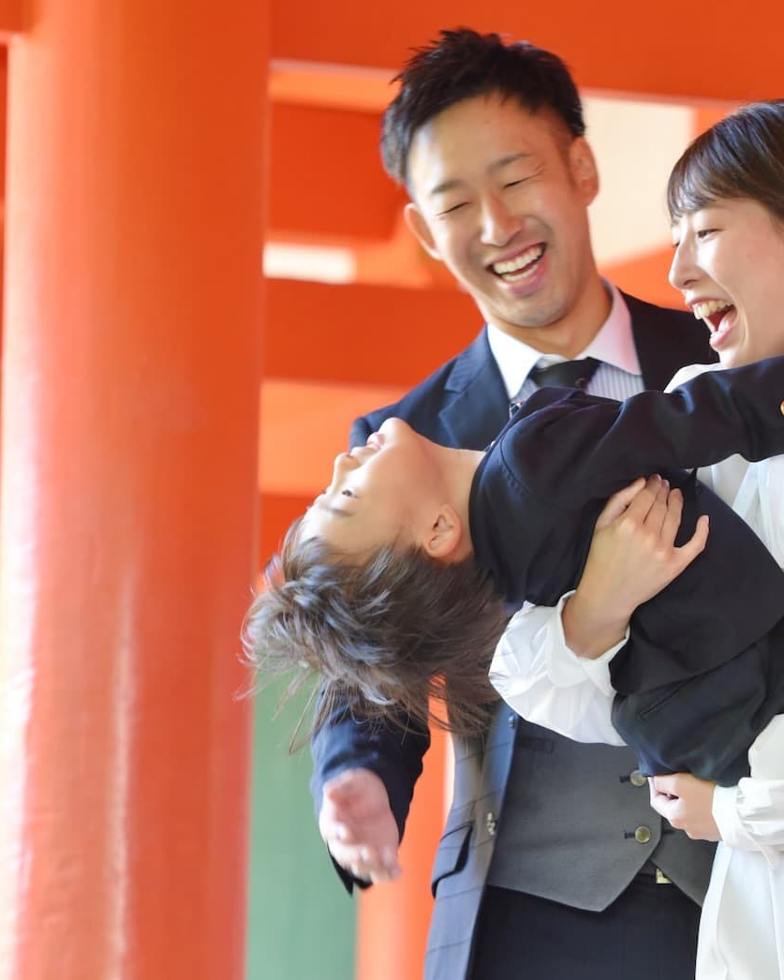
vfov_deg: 6.5
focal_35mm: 296
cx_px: 517
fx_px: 8584
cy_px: 442
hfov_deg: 5.2
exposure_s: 1/125
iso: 2000
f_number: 5
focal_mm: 165
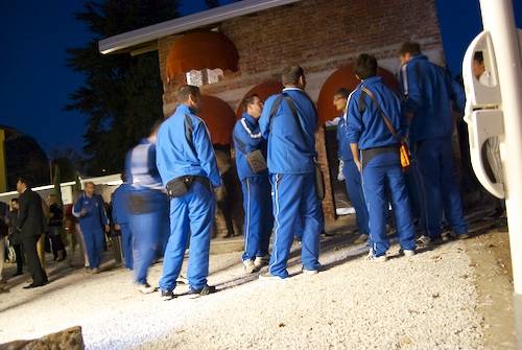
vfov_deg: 48.1
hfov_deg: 67.3
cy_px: 175
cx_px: 261
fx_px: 392
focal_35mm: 27
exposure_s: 1/2.5
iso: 1600
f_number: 3.5
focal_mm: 18
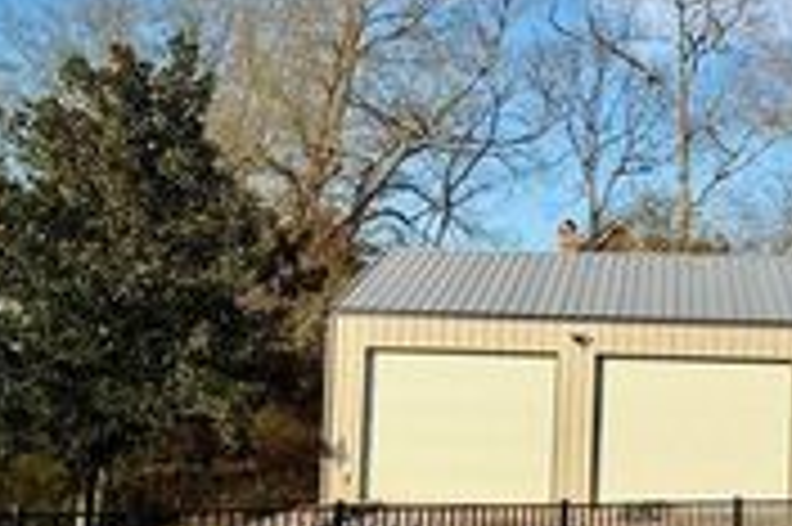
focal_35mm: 71
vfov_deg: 19.1
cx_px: 495
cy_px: 362
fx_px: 1561
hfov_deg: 28.4
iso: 80
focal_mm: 6.76
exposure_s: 1/3425
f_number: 1.78
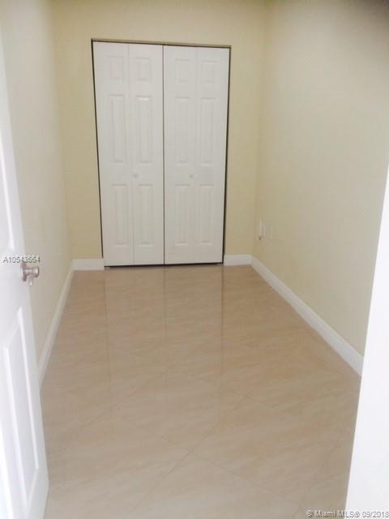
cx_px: 194
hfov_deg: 48.2
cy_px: 260
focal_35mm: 29
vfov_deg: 61.7
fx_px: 435
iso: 100
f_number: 2.2
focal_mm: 4.15
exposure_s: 1/30
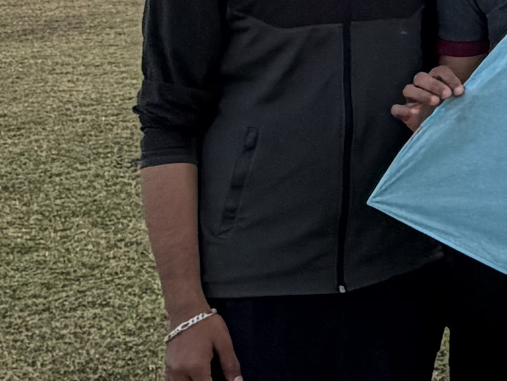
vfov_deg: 13.4
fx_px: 1568
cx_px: 914
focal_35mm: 107
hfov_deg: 15.7
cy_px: -92
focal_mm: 2.22
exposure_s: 1/379
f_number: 2.2
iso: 50
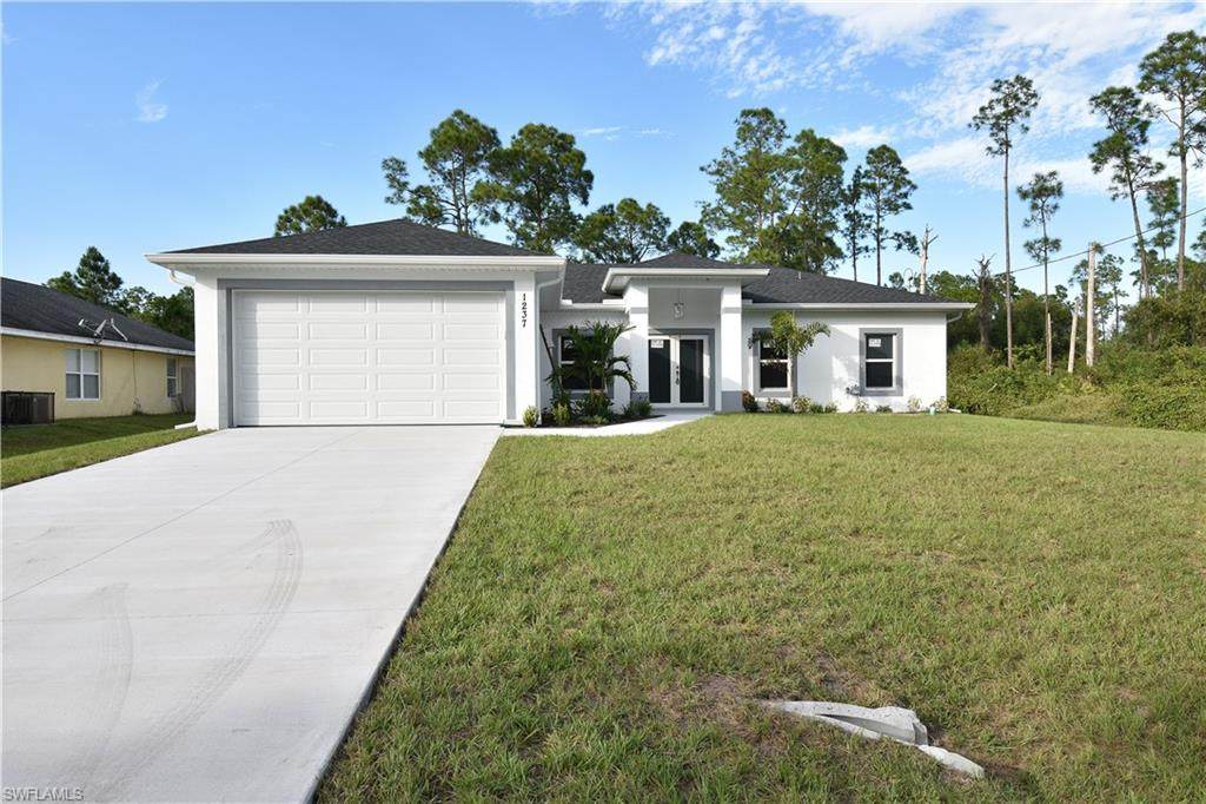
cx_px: 603
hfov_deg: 77.3
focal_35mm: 22
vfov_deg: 56.1
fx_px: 753
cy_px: 402
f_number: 14
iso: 640
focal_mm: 15
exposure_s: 1/250
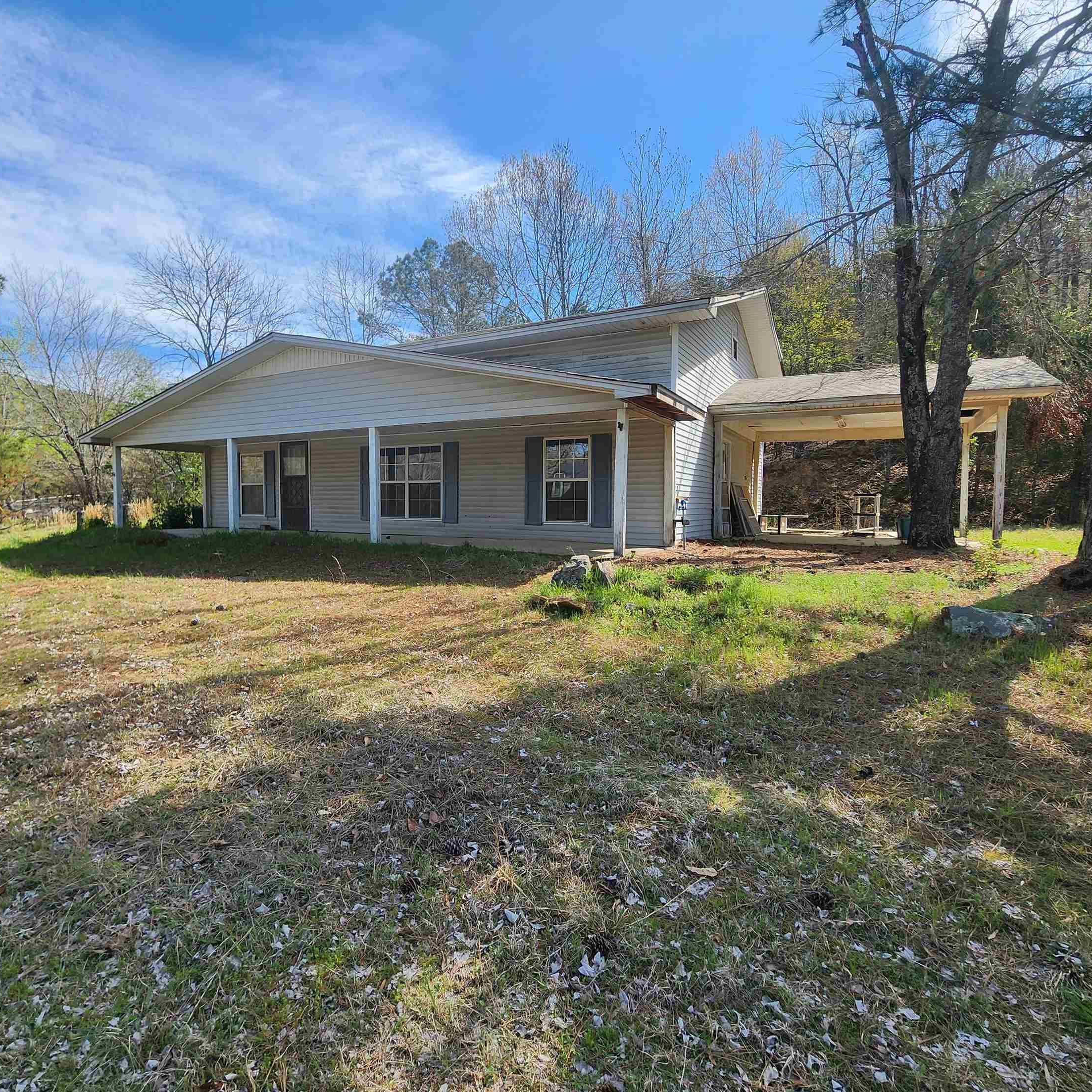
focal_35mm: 16
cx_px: 493
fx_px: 571
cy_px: 530
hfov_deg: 87.2
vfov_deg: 87.4
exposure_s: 1/942
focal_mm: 2.2
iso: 50
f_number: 2.2
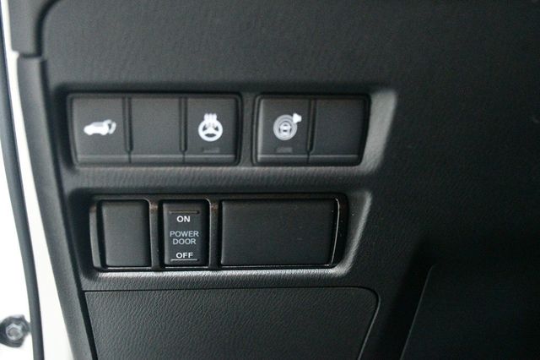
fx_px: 720
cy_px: 180
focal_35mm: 48
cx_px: 270
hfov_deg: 41.1
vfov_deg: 28.0
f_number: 4
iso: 12800
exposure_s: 1/60
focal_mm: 32
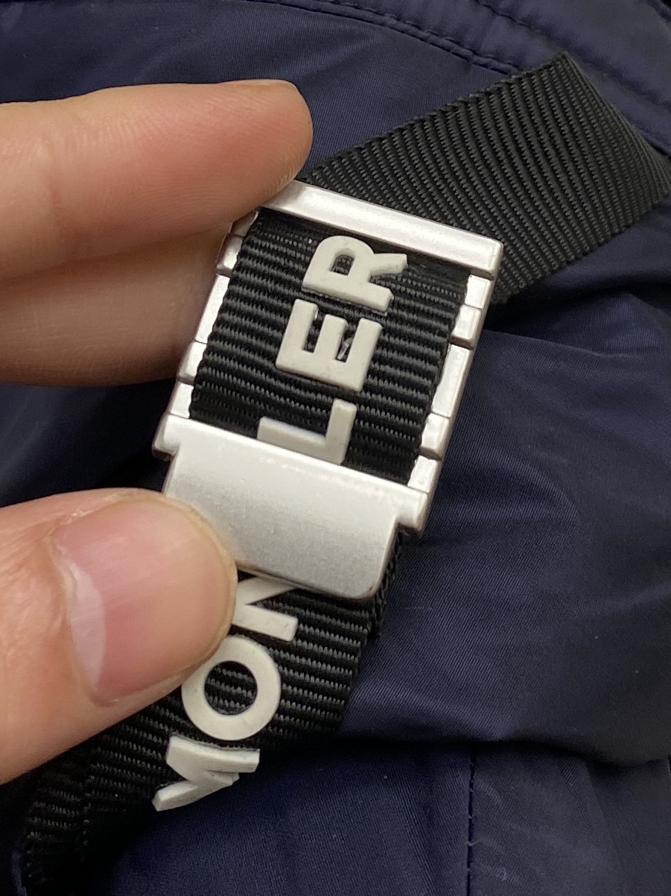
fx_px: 827
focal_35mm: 32
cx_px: 301
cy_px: 524
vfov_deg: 56.5
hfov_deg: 44.1
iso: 100
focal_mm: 4.25
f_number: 1.8
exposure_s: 1/121
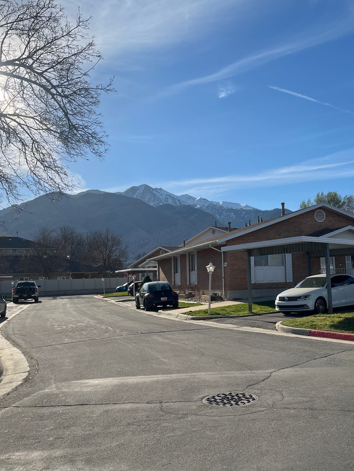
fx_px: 477
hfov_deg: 39.7
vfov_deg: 52.6
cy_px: 235
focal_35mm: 35
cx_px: 261
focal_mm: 5.1
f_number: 1.6
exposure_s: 1/4310
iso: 50
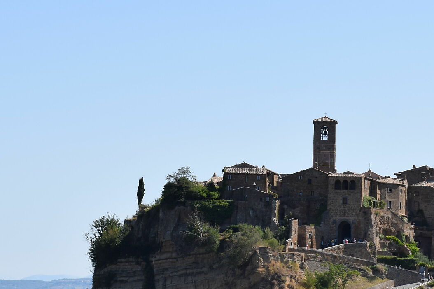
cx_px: 349
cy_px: 303
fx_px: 1976
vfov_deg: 8.3
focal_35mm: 164
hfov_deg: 12.5
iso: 100
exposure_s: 1/200
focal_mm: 48
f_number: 10
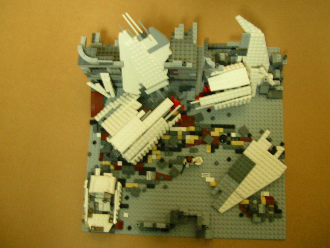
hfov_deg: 51.4
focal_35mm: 36
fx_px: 343
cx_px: 165
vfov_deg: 39.7
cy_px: 124
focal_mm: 6
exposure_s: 1/5.9
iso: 200
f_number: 2.7
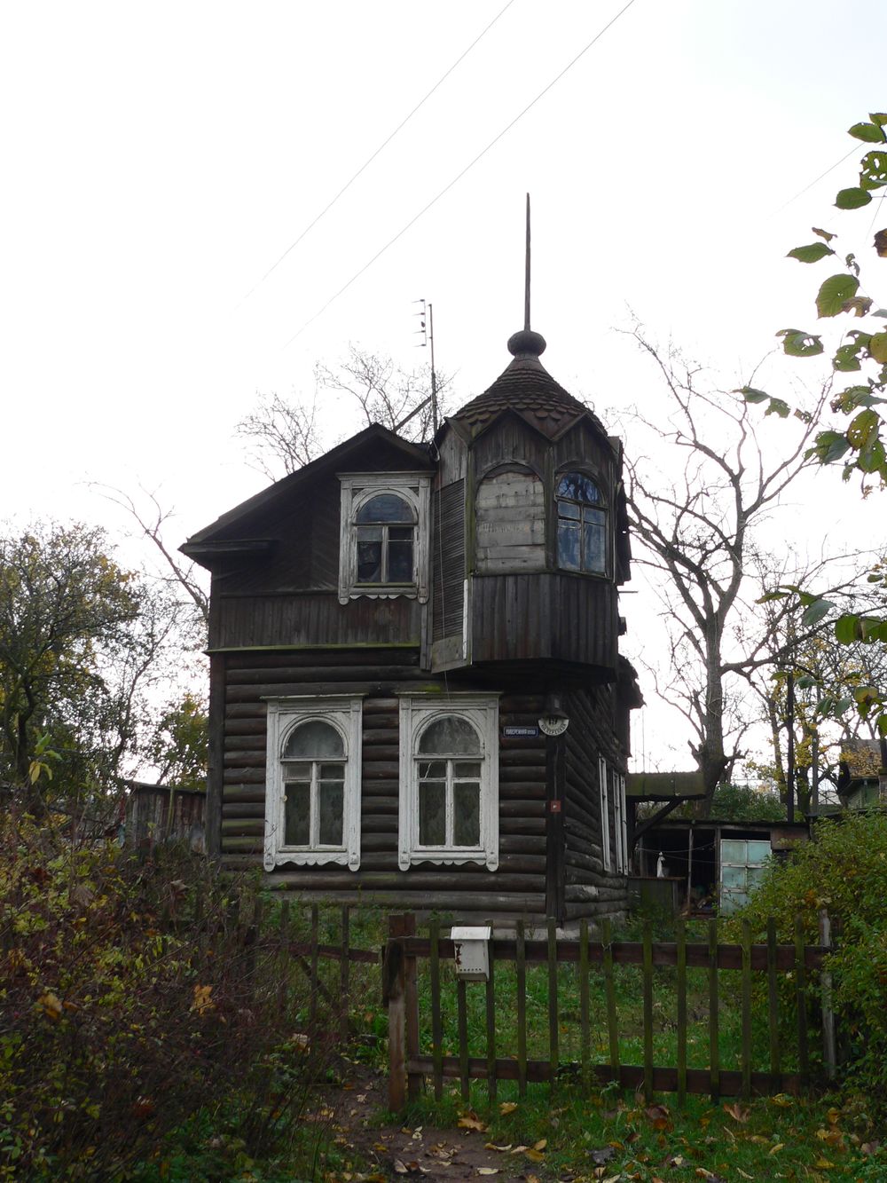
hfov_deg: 36.0
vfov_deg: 46.8
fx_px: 1366
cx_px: 444
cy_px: 592
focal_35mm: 40
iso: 80
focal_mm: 6.7
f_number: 4
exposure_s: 1/100
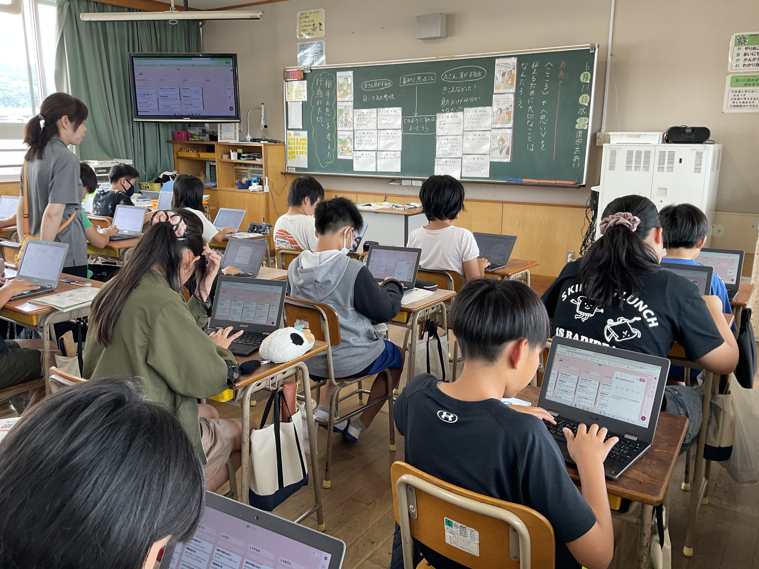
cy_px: 284
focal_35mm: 29
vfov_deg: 48.2
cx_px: 380
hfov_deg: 61.7
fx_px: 636
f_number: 1.8
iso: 32
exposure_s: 1/60
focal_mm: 3
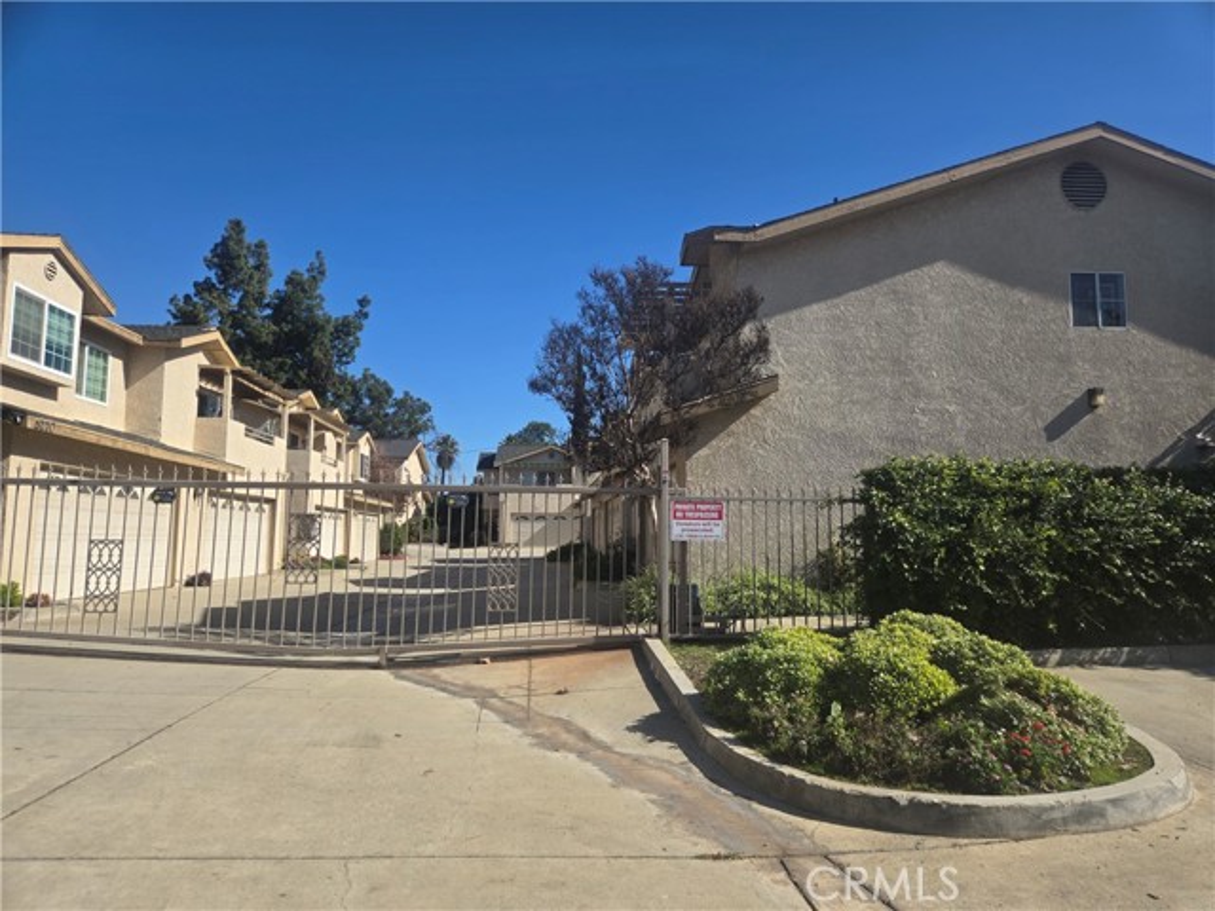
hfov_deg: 73.9
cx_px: 608
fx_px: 807
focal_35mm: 23
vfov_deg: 58.9
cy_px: 456
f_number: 1.8
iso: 25
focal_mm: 5.4
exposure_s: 1/2140
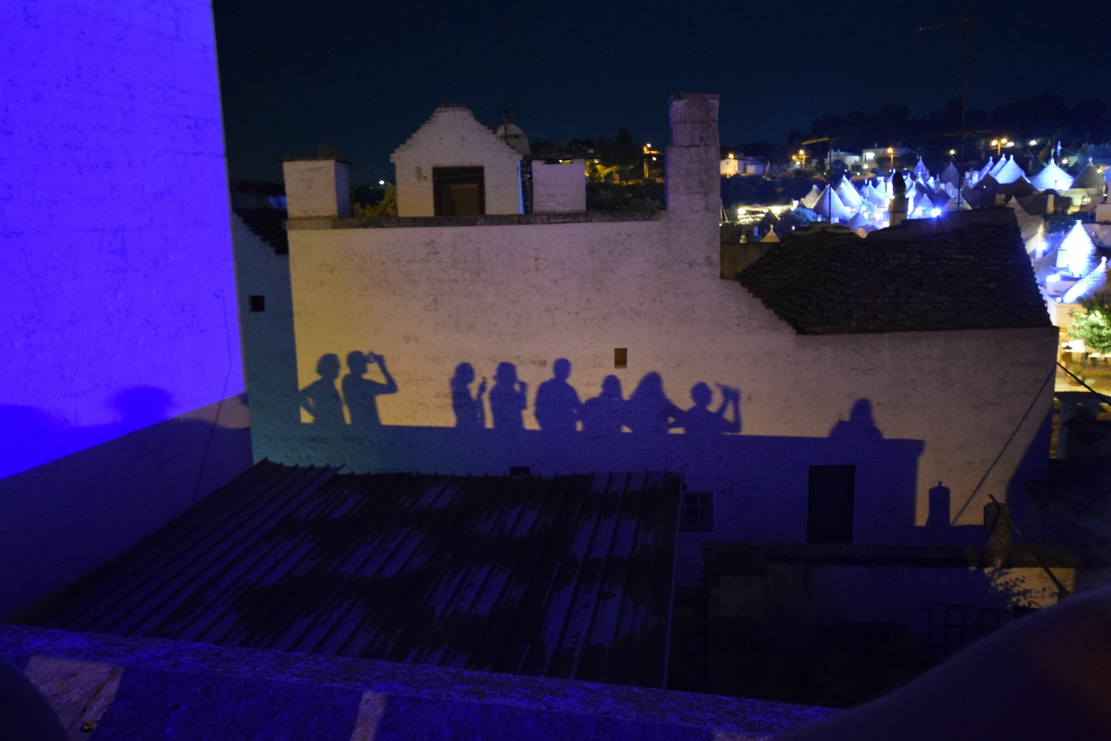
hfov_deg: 61.9
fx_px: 926
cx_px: 556
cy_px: 370
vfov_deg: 43.6
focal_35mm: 30
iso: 4000
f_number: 5.6
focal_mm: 20
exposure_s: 1/3
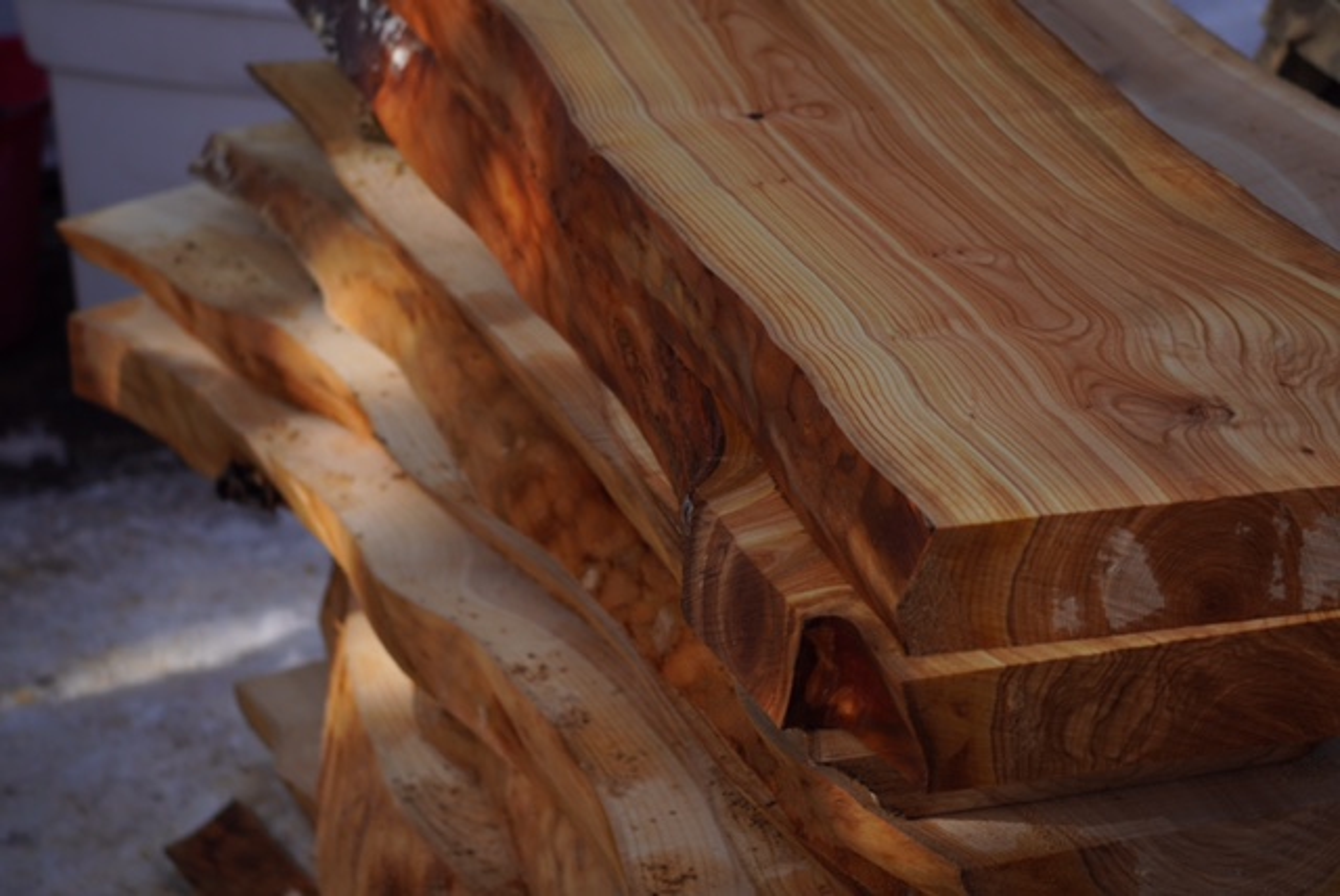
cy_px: 448
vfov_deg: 13.1
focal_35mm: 105
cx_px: 670
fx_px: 3912
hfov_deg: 19.4
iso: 160
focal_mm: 70
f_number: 4.5
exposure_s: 1/800
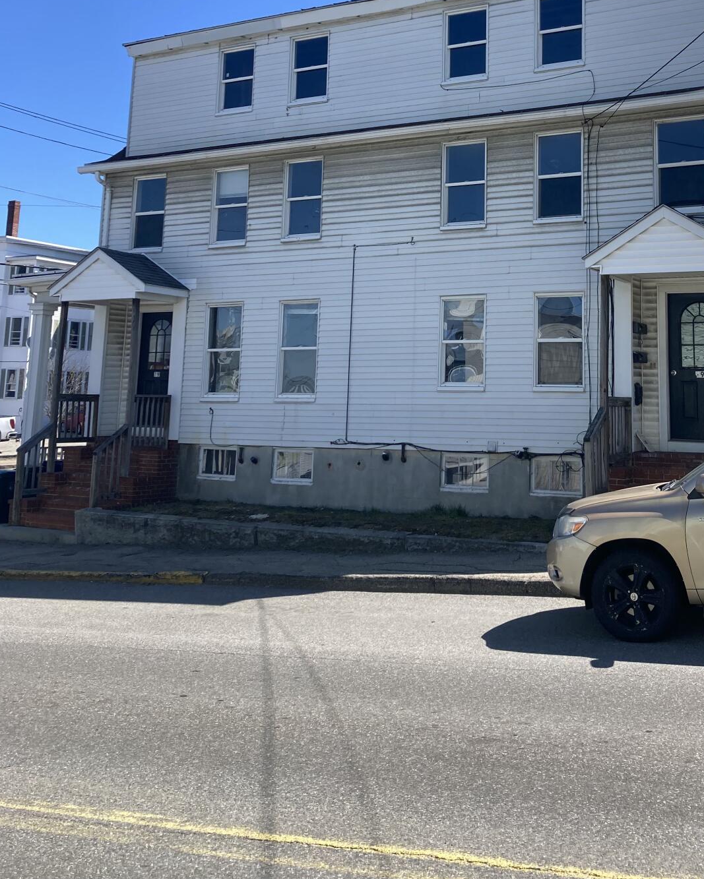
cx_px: 479
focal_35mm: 41
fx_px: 1067
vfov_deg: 43.5
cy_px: 228
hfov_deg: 36.1
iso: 20
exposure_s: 1/1473
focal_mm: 3.99
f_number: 1.8
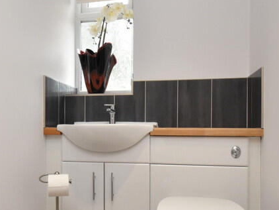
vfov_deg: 40.7
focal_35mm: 35
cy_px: 117
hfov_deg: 52.4
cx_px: 118
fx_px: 282
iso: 1600
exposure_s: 1/60
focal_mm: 10
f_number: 10
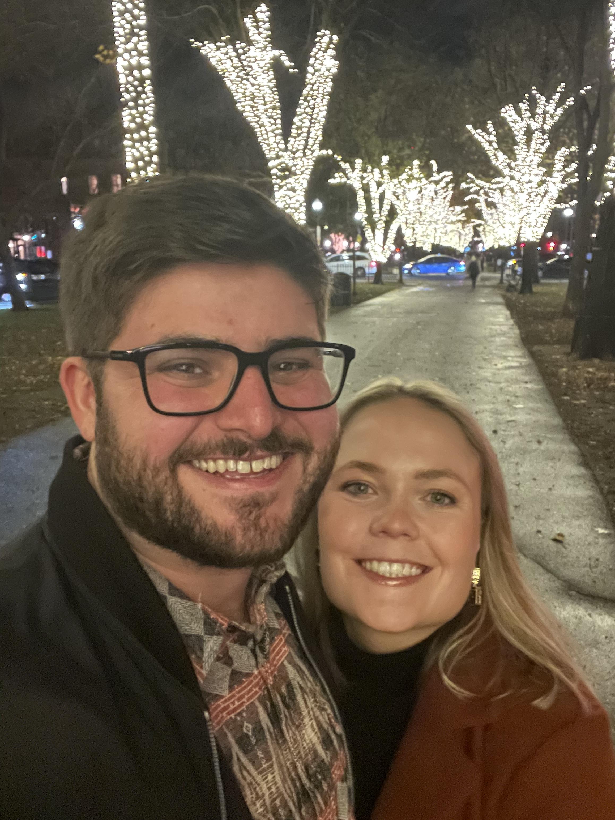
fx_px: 711
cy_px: 410
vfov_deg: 60.0
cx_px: 308
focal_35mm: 30
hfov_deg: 46.8
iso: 1600
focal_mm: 2.71
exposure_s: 1/15
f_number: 2.2
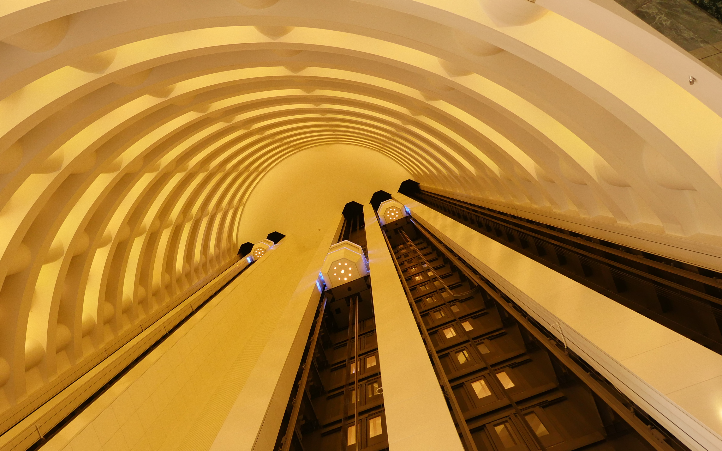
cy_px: 251
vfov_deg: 30.5
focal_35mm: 42
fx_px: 826
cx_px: 294
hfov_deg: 47.0
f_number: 2.5
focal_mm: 15
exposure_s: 1/15
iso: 800
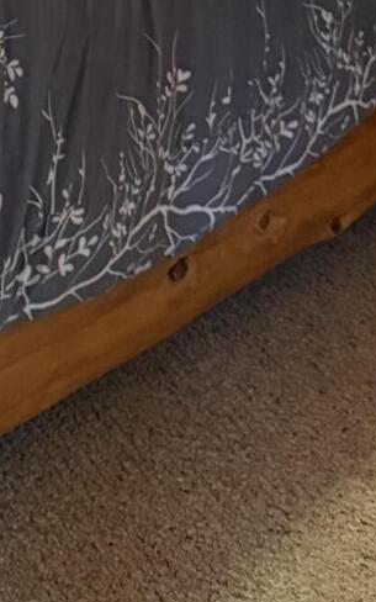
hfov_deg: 10.0
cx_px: -415
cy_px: -575
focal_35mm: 120
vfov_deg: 14.6
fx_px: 1967
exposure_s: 1/40
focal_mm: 6.76
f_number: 1.78
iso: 1000
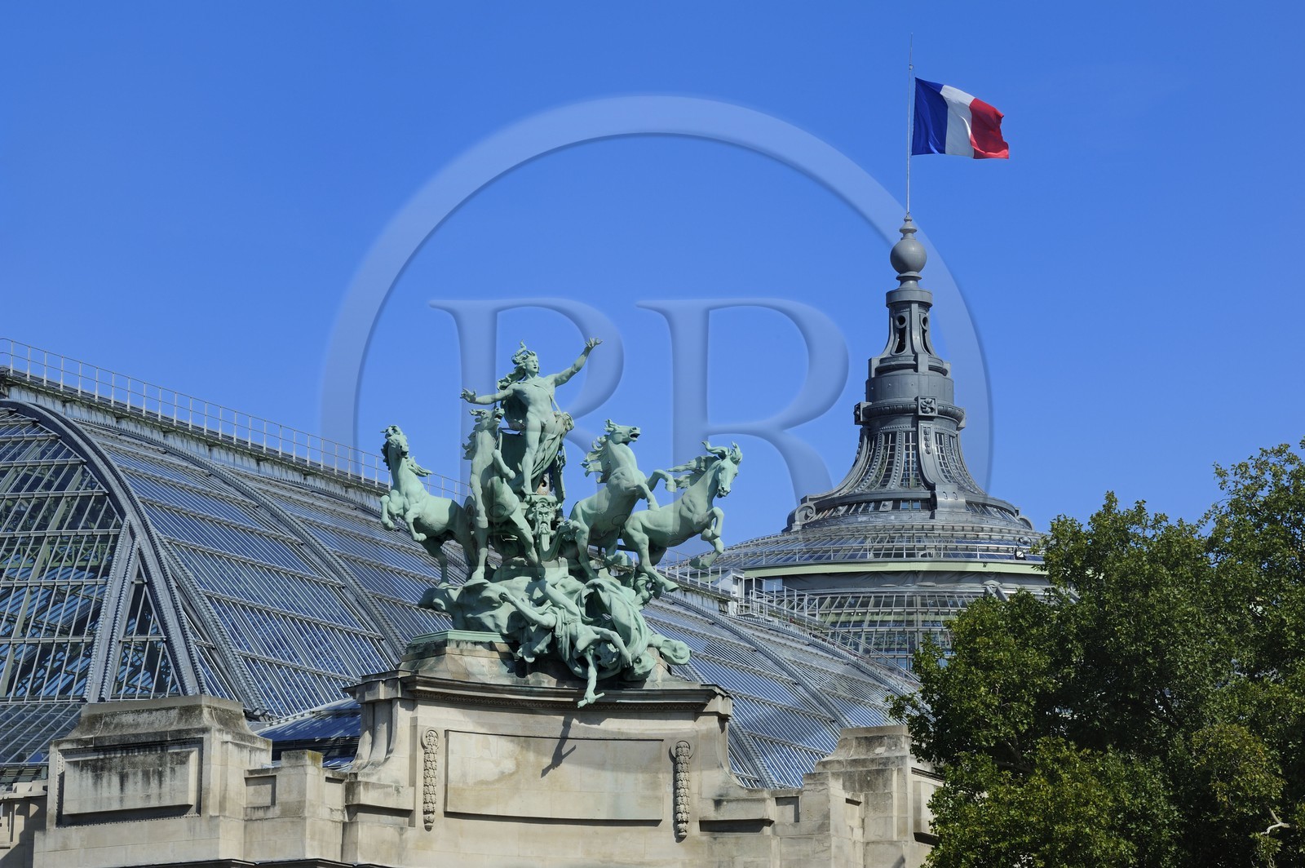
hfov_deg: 15.2
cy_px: 434
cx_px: 652
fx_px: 4890
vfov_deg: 10.1
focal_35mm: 135
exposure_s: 1/160
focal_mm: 135
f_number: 14
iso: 200
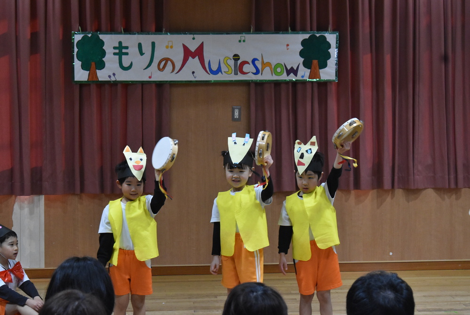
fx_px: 1078
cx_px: 235
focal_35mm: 82
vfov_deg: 16.6
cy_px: 158
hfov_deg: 24.6
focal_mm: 55
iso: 4000
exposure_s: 1/160
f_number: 6.3
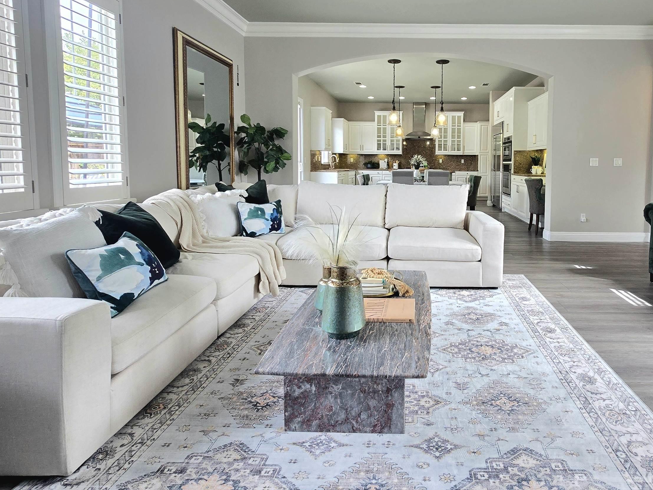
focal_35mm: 18
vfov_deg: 70.8
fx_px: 340
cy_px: 193
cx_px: 415
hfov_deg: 85.8
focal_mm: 2.2
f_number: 2.2
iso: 64
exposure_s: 1/60.2
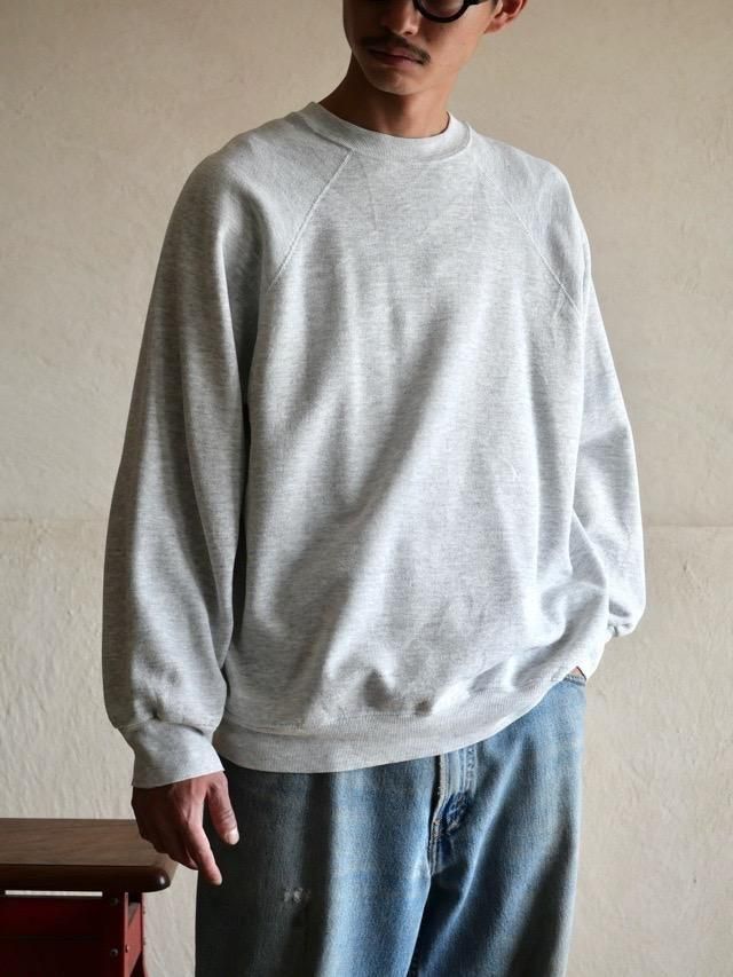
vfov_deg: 23.3
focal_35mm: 84
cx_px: 366
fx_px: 2371
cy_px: 488
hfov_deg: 17.6
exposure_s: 1/100
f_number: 3.9
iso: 500
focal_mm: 42
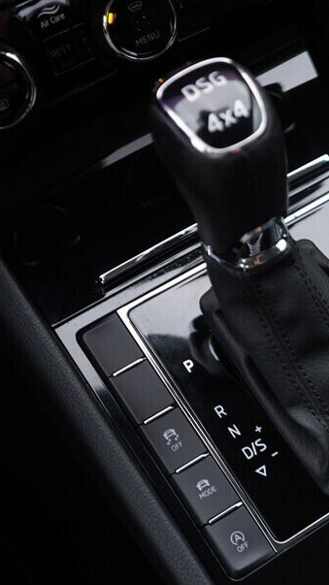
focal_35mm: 64
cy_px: 325
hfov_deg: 18.4
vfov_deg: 32.8
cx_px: 320
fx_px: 993
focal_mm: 24
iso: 160
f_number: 2.8
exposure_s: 1/40
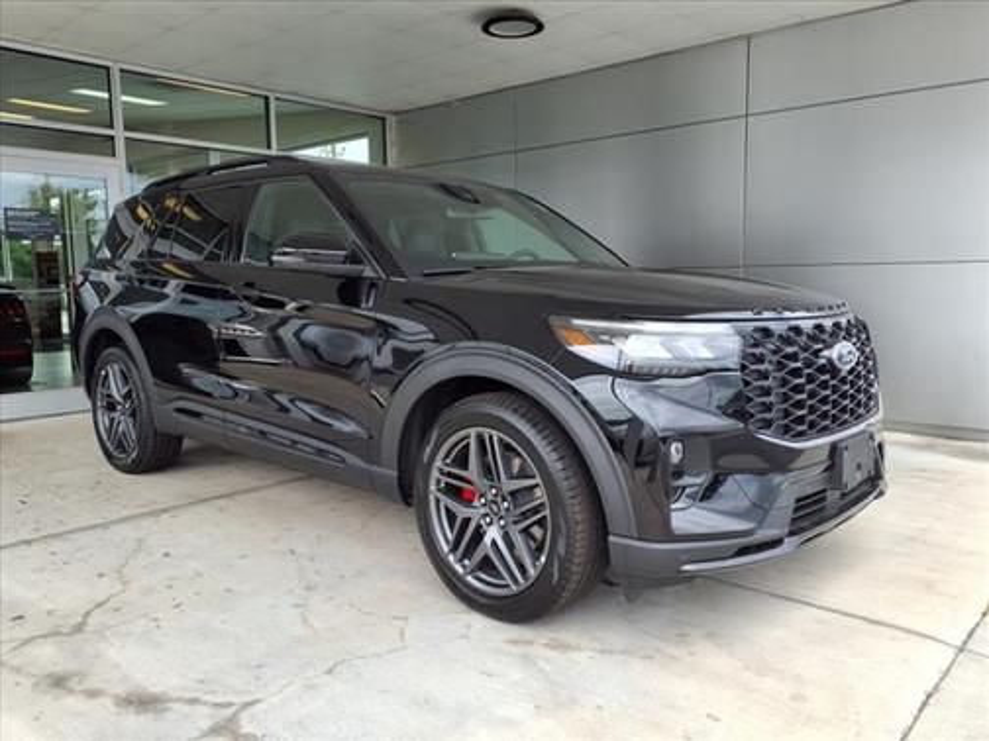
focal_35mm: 27
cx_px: 494
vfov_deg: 51.4
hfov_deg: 65.3
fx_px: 771
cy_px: 370
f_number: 1.9
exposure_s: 1/476
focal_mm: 3.58
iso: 40
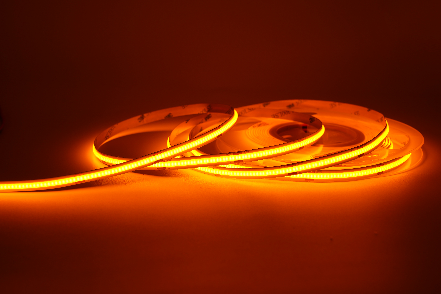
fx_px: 563
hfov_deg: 42.7
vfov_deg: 29.2
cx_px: 220
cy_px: 147
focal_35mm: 46
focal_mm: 46
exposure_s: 1/125
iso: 50
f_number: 9
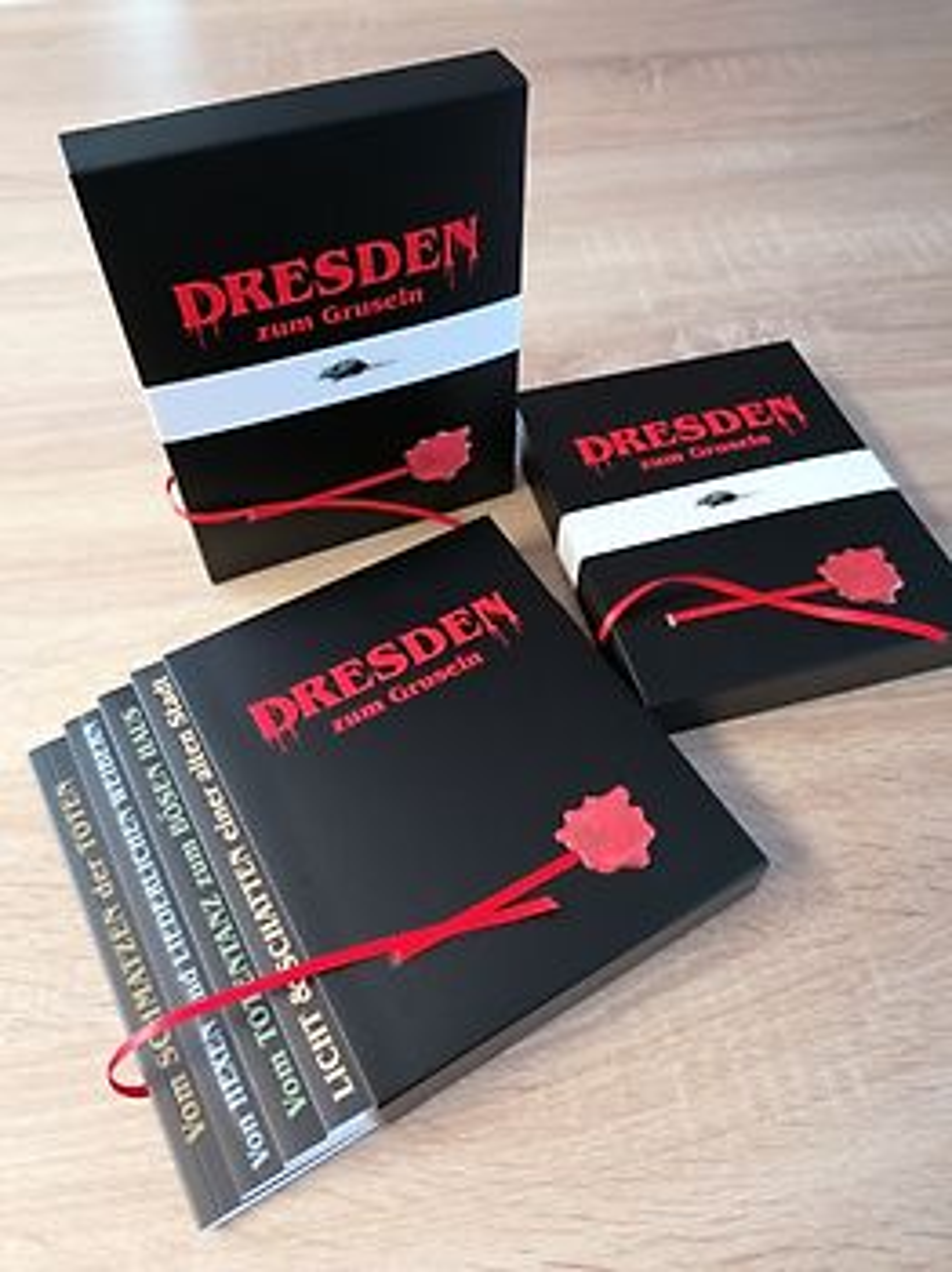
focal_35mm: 27
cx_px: 476
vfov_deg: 65.4
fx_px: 991
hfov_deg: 51.3
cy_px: 636
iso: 640
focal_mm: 4.75
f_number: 1.8
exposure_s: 1/50
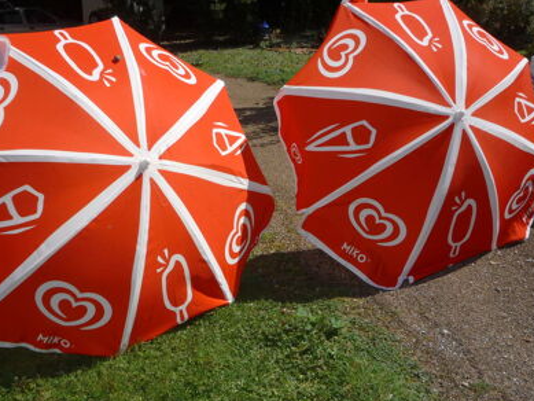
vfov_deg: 38.6
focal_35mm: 37
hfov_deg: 50.1
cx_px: 242
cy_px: 224
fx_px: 571
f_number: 5.6
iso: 100
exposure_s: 1/640
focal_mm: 5.2
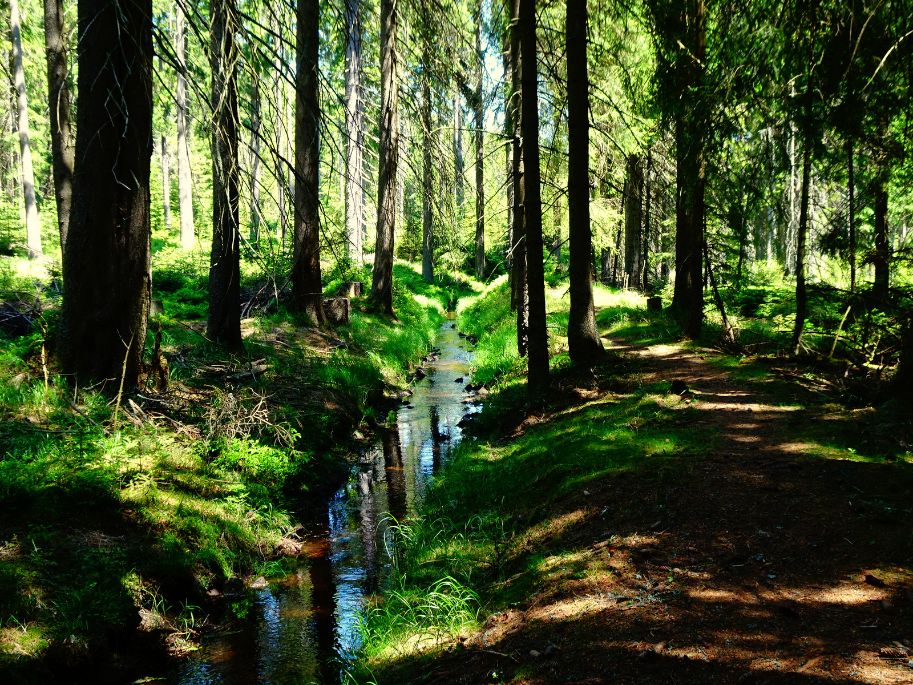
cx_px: 456
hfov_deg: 49.0
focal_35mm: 38
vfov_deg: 37.7
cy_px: 342
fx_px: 1002
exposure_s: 1/40
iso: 80
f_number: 4
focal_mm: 6.56
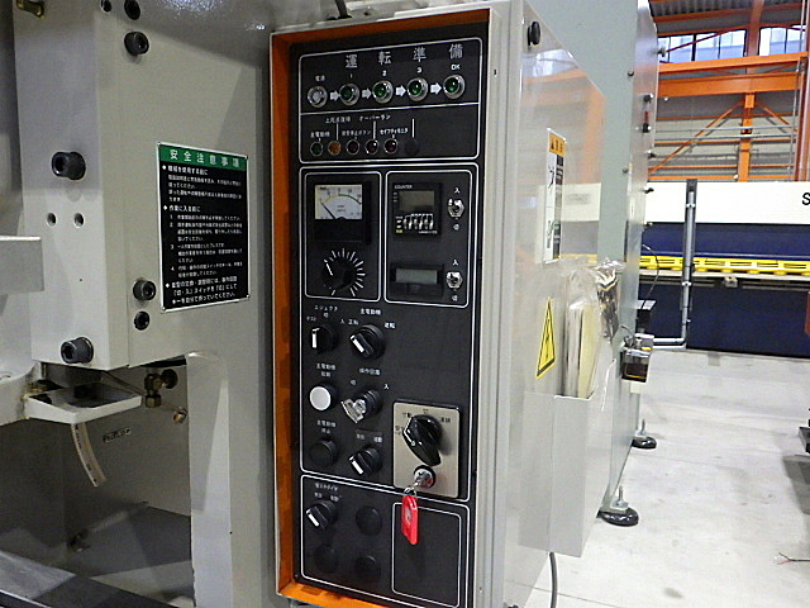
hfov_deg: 63.4
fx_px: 655
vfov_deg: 49.7
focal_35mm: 28
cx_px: 405
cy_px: 304
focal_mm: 5
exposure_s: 1/45
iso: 1600
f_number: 3.5
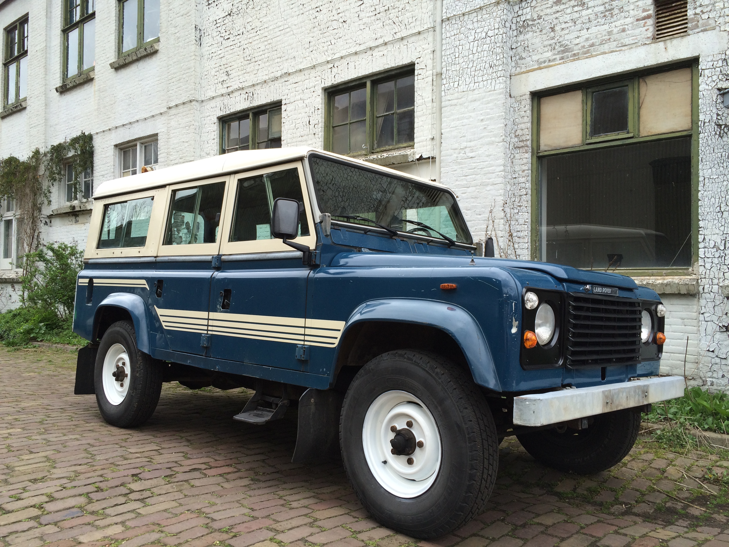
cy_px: 274
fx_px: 611
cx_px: 364
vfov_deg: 48.2
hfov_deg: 61.7
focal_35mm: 29
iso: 32
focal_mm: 4.15
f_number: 2.2
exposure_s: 1/157
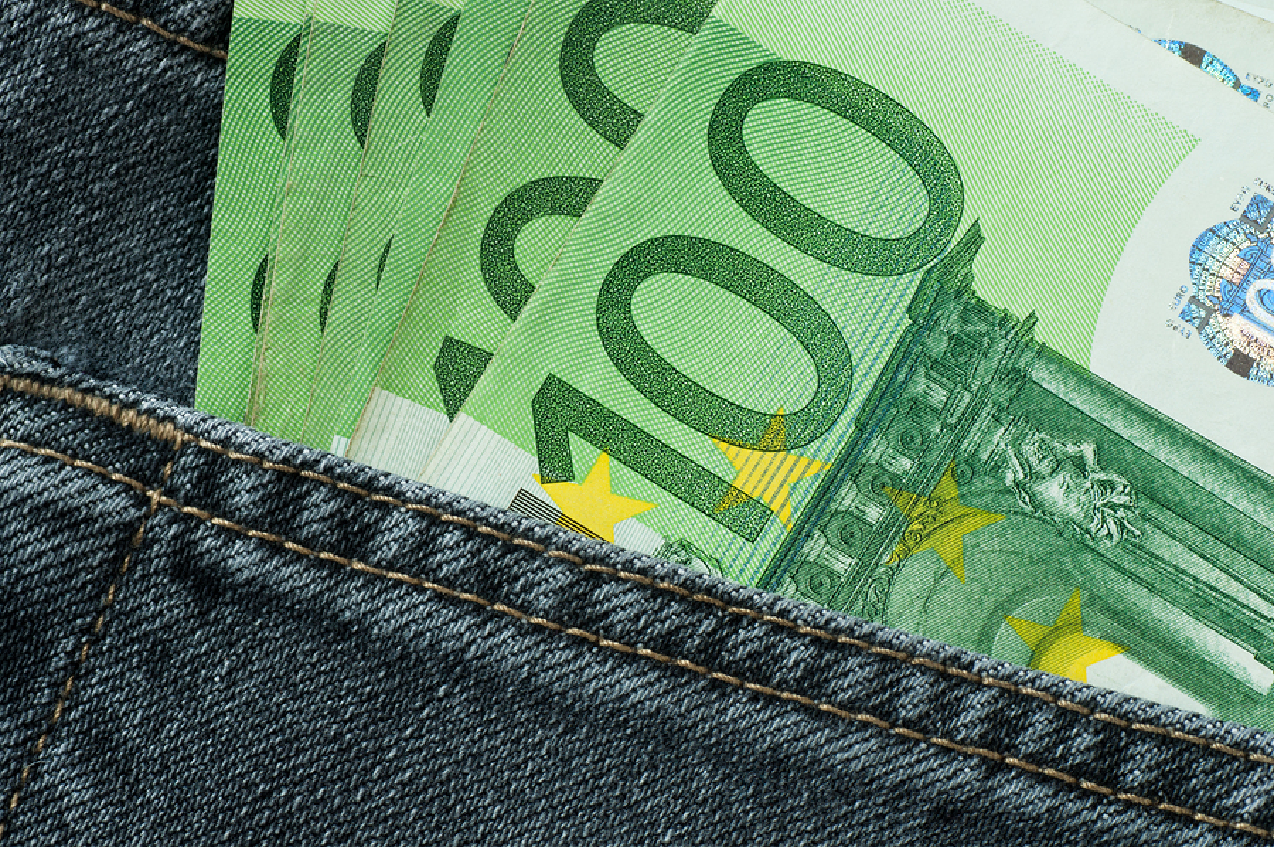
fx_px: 4772
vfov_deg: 10.1
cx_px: 637
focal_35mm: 135
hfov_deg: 15.2
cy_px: 424
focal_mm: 90
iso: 200
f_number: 13
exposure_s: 1/2.5
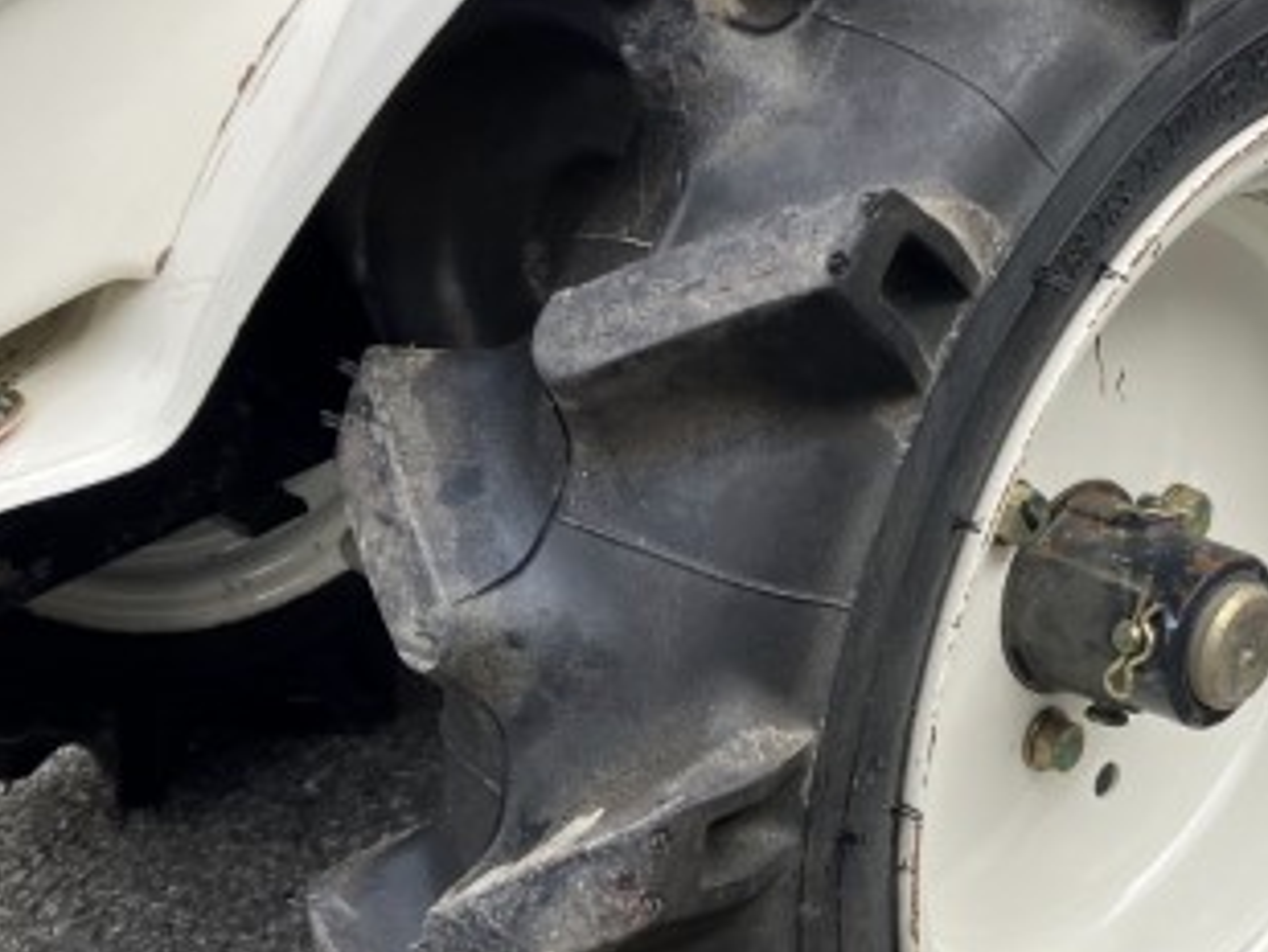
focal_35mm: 58
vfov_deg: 25.2
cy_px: 570
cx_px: 1042
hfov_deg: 32.2
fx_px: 2125
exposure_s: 1/172
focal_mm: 3.99
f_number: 1.8
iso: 25
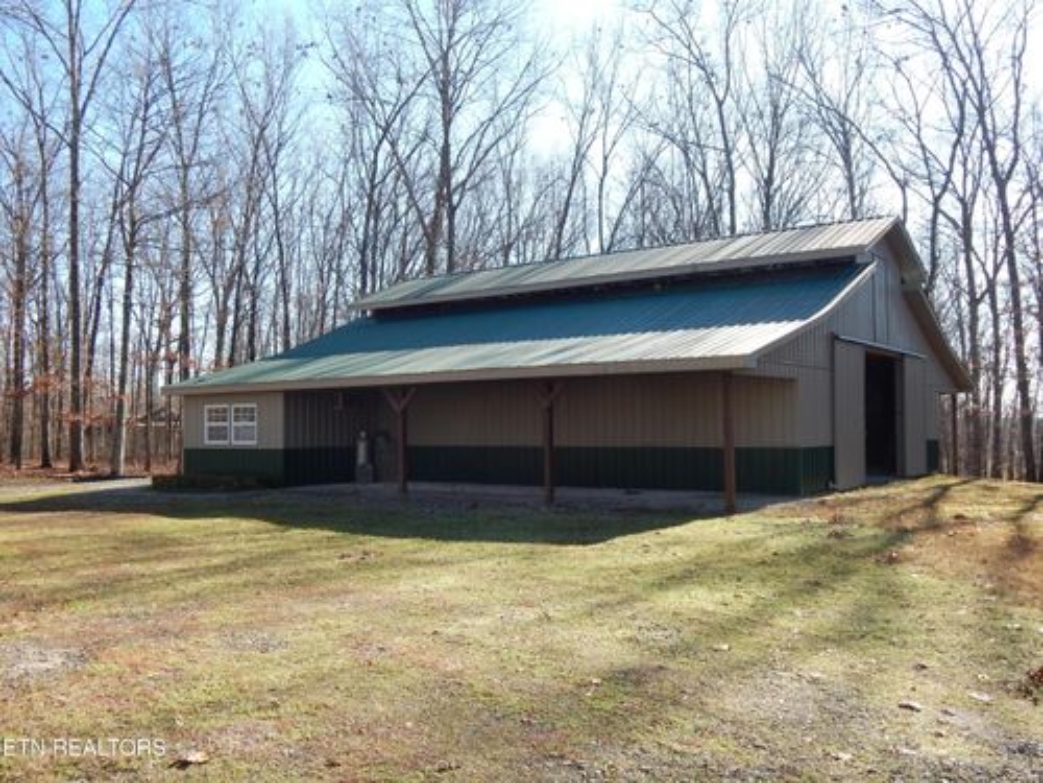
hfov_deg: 58.4
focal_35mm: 31
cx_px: 522
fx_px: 934
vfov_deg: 45.4
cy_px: 392
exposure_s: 1/400
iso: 125
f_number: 3.2
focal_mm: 5.6
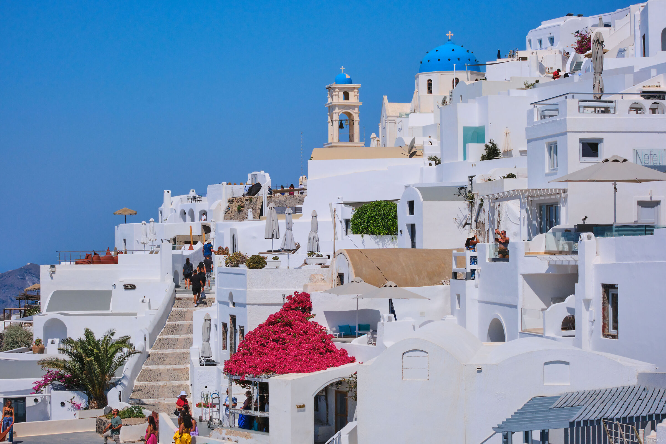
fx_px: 1554
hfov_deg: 24.2
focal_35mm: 84
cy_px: 222
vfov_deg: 16.3
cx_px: 333
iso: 640
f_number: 14
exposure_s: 1/1400
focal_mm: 56
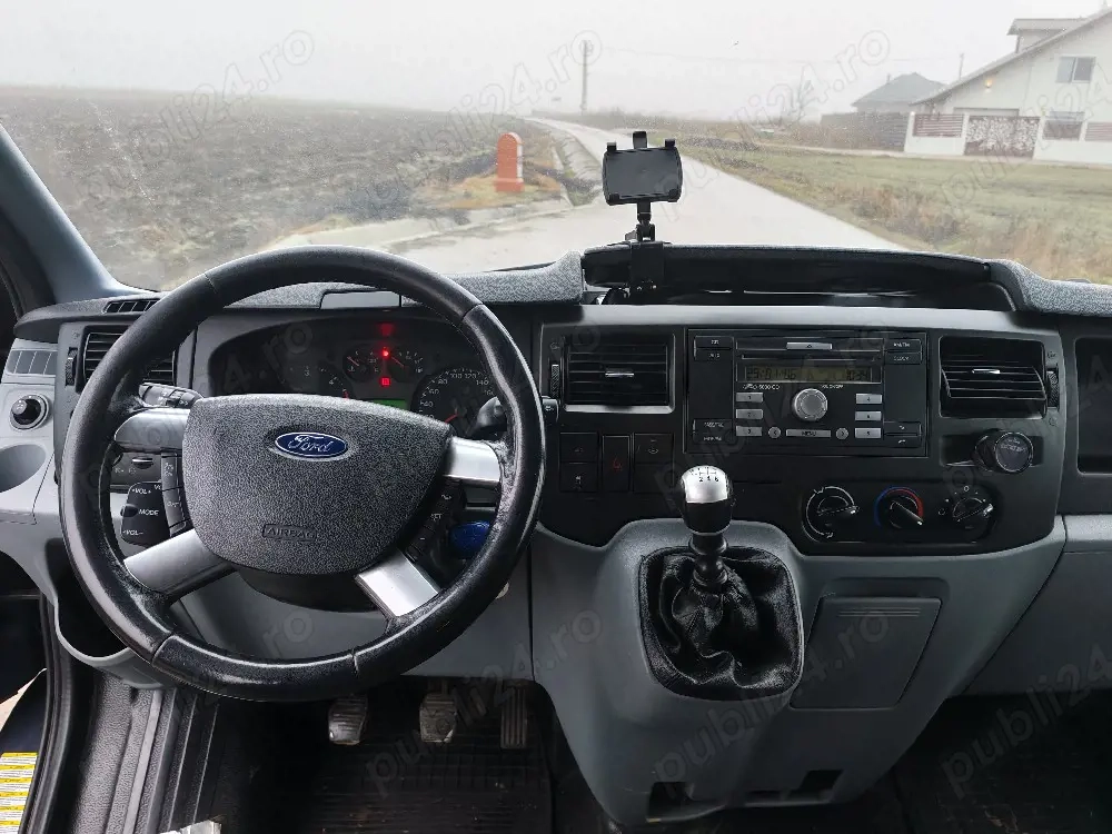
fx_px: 867
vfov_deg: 51.4
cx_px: 556
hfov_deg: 65.3
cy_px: 417
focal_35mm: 27
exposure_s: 1/100
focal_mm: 6.12
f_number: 1.9
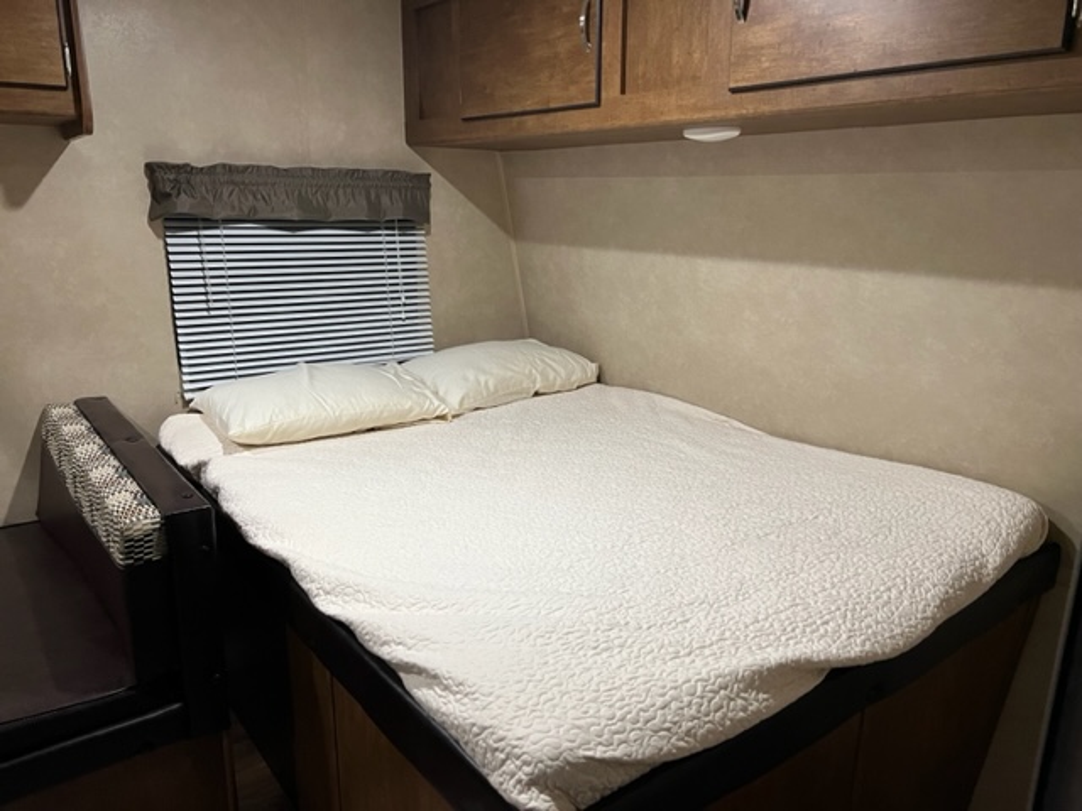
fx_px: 813
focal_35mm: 26
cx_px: 541
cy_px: 406
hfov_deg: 67.3
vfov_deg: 53.1
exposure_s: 1/60
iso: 400
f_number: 1.5
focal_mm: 5.7
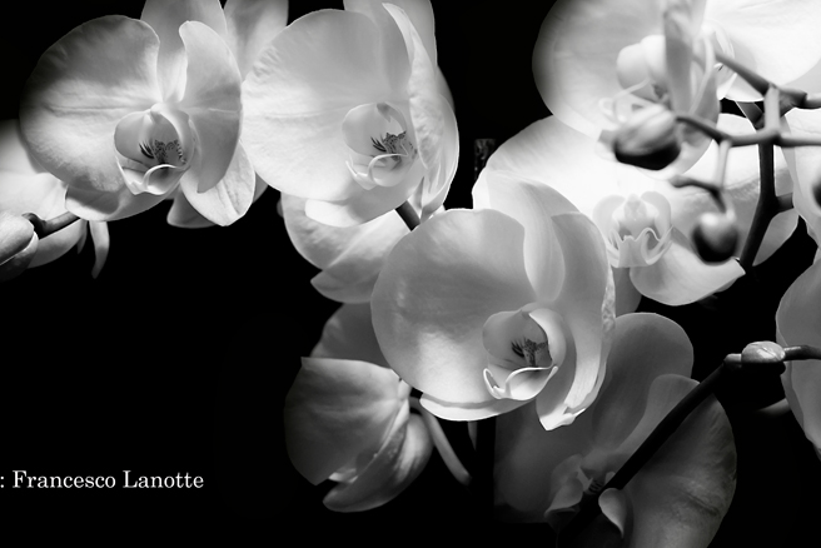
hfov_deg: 17.5
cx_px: 492
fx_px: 2669
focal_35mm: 117
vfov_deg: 11.7
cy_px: 253
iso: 200
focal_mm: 50
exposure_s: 1/80
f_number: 3.2
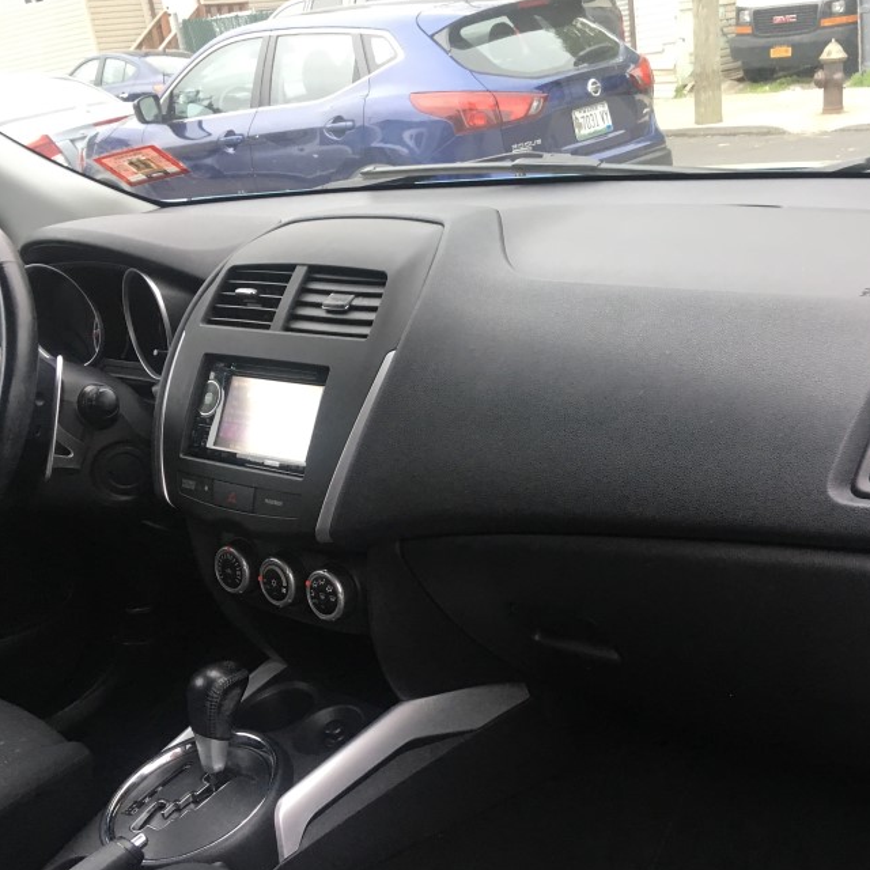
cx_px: 519
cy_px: 493
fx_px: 1166
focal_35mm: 41
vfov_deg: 40.8
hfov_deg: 40.8
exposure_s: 1/30
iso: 40
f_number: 2.2
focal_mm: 4.15
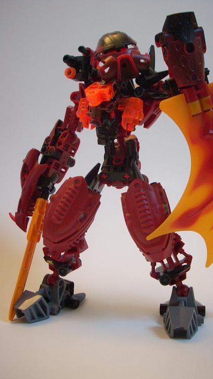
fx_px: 411
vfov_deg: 49.4
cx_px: 133
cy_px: 188
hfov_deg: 28.9
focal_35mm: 41
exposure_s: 1/8.4
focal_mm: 6.2
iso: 200
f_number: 2.8
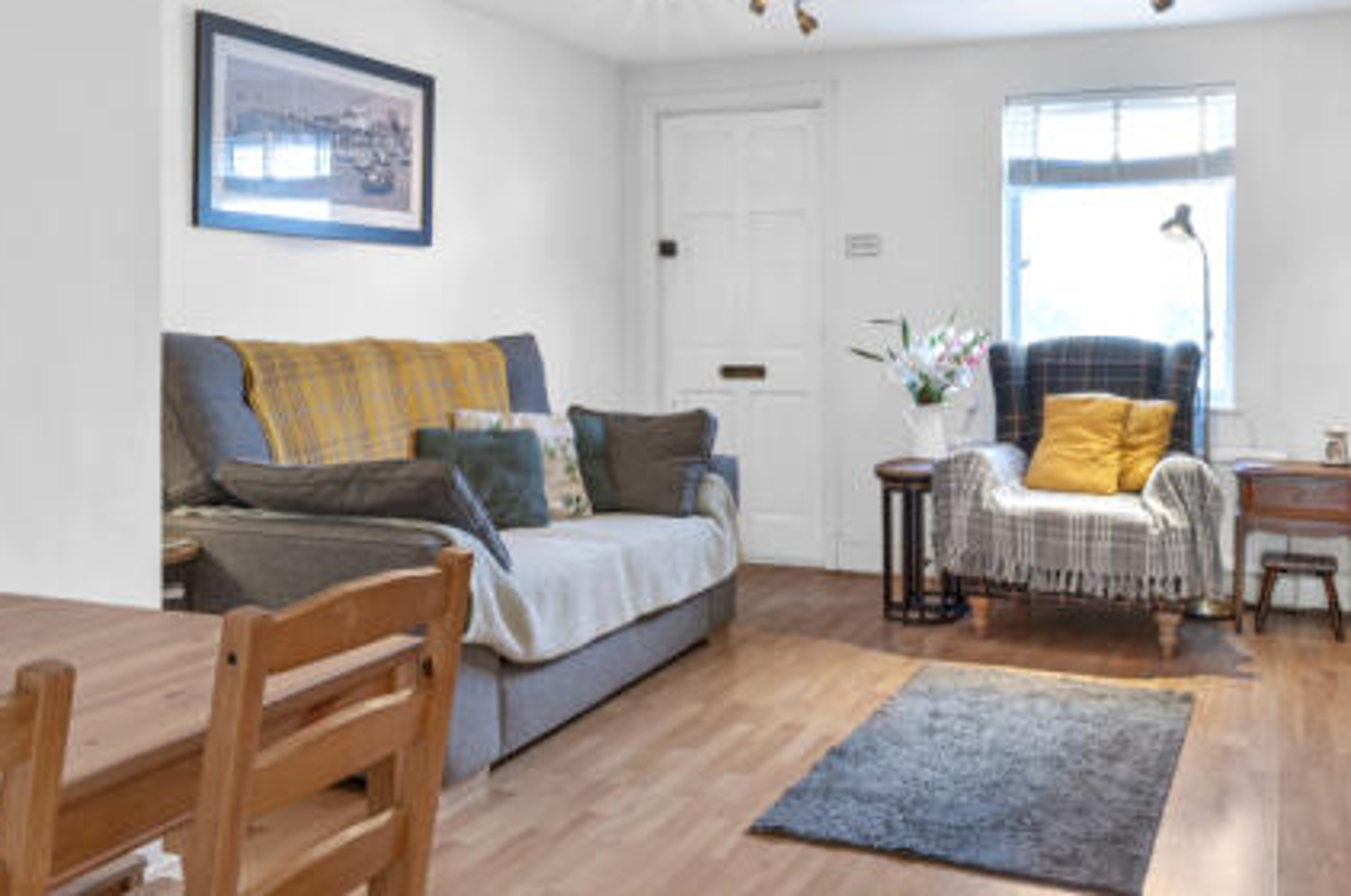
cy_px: 299
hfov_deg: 55.9
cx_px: 698
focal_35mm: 34
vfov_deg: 38.3
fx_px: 1274
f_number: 16
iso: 250
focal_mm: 14
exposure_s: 3
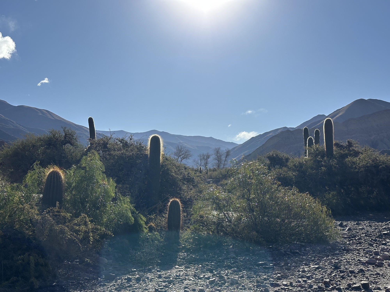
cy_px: 146
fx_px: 541
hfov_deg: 39.7
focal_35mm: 48
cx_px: 195
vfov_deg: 30.3
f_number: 1.78
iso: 64
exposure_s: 1/8929
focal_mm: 6.86
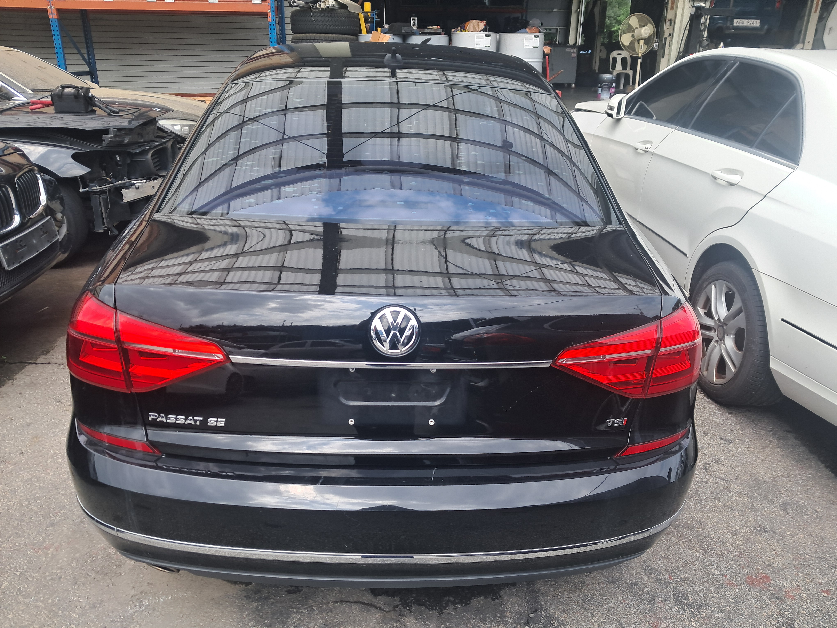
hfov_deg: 65.3
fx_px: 653
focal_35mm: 27
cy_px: 314
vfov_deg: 51.4
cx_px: 418
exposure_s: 1/195
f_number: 1.8
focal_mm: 4
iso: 50
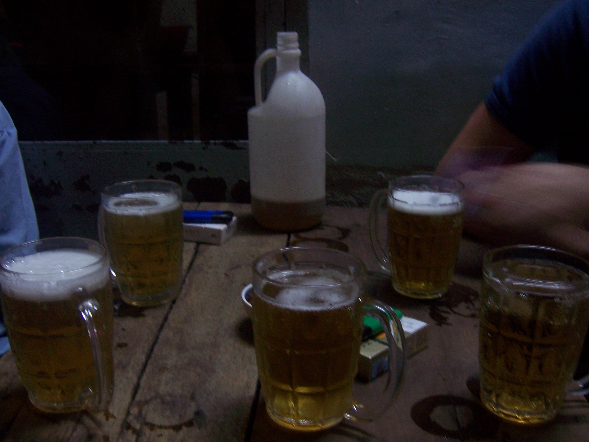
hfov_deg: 50.1
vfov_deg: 38.7
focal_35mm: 37
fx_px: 630
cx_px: 300
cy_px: 225
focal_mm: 6.2
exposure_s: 1/8
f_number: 2.8
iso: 160
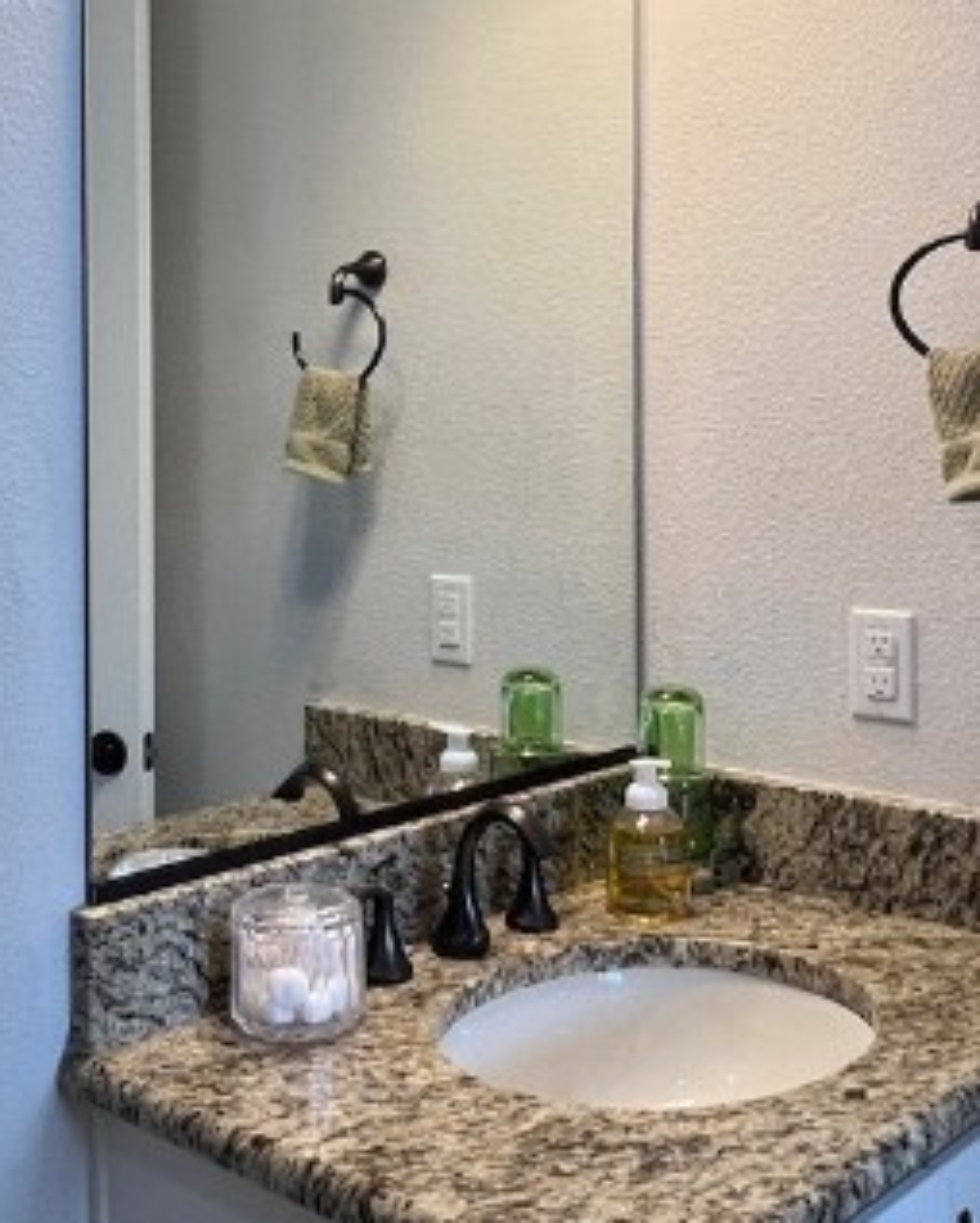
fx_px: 1485
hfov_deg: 36.3
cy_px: 448
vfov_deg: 44.3
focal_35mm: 41
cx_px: 363
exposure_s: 1/120
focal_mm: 1.57
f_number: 1.8
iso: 80
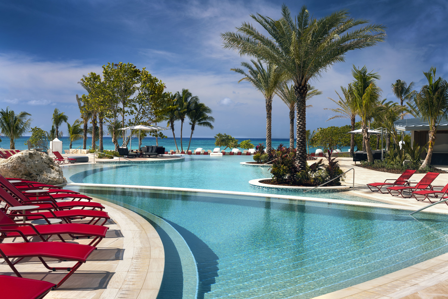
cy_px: 150
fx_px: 498
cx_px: 224
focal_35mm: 40
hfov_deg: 48.5
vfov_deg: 33.4
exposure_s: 1/50
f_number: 11
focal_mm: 40
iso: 100
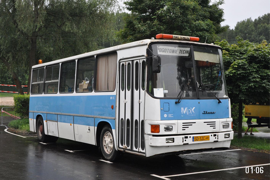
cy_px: 90
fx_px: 382
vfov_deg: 26.4
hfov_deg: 38.9
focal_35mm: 51
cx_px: 135
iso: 800
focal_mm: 34
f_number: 4.2
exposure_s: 1/1000
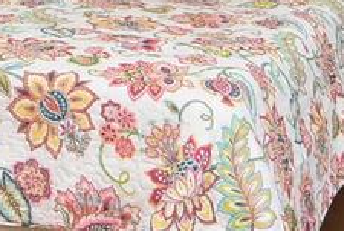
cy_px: -181
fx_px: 1101
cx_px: -113
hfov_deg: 16.7
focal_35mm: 115
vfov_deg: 11.2
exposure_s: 1/60
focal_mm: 12
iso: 800
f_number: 10
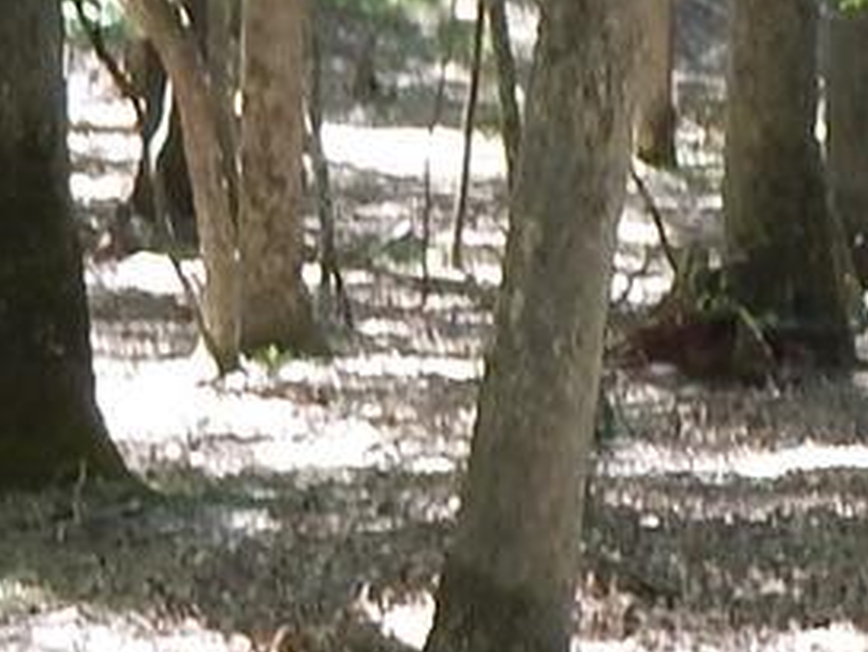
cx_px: 1059
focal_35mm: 165
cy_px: 1190
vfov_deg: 8.6
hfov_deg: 11.7
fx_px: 4139
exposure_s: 1/60
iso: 125
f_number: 3
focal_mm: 4
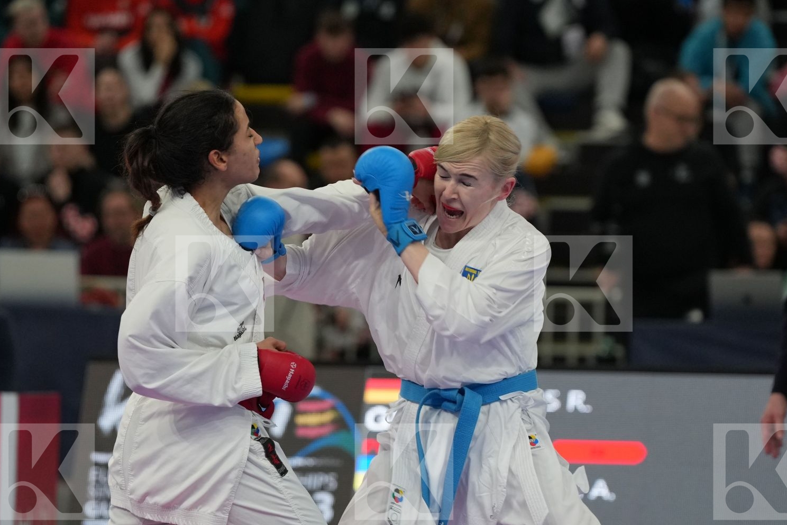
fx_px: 6186
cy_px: 284
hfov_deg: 7.3
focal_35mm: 283
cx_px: 404
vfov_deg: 4.9
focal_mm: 156
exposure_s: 1/1000
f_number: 2.8
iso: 1600
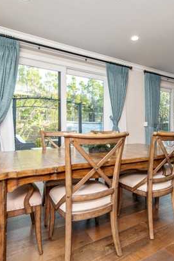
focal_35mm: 22
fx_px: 160
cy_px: 130
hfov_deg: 56.7
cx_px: 105
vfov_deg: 78.6
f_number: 4.5
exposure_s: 1/80
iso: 200
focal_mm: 14
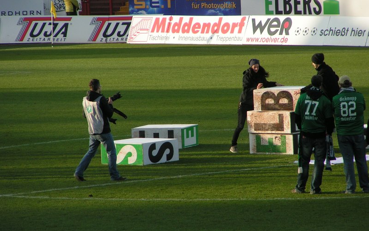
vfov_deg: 3.3
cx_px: 184
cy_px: 114
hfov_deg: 5.2
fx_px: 4063
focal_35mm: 404
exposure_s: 1/400
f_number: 4.5
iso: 50
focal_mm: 58
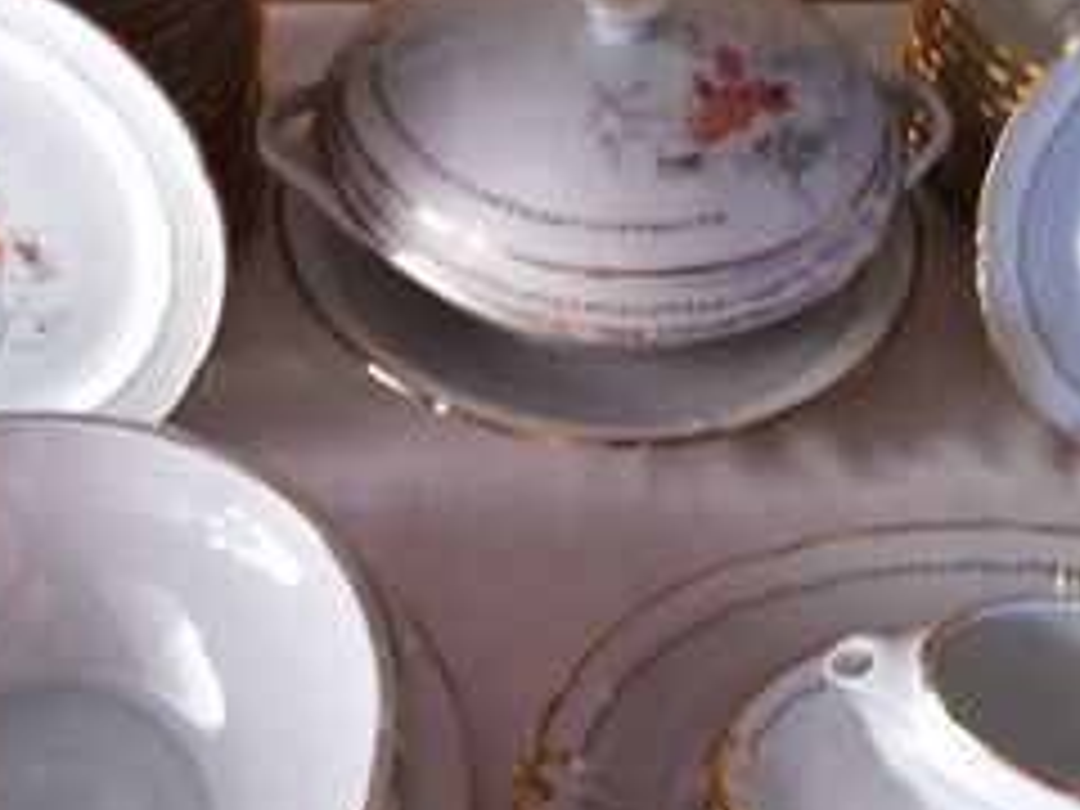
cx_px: 513
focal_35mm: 52
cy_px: 423
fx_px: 1622
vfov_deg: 28.0
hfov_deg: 36.8
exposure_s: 1/17.1
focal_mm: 3.46
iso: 599
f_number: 2.2
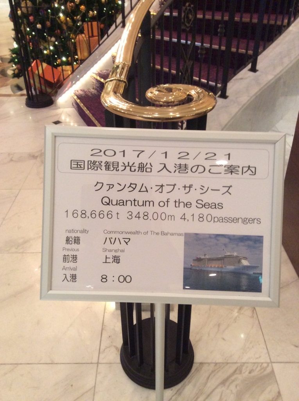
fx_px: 369
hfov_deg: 44.1
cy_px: 200
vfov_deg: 56.9
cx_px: 150
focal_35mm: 32
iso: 200
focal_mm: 3.3
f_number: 2.4
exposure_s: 1/24
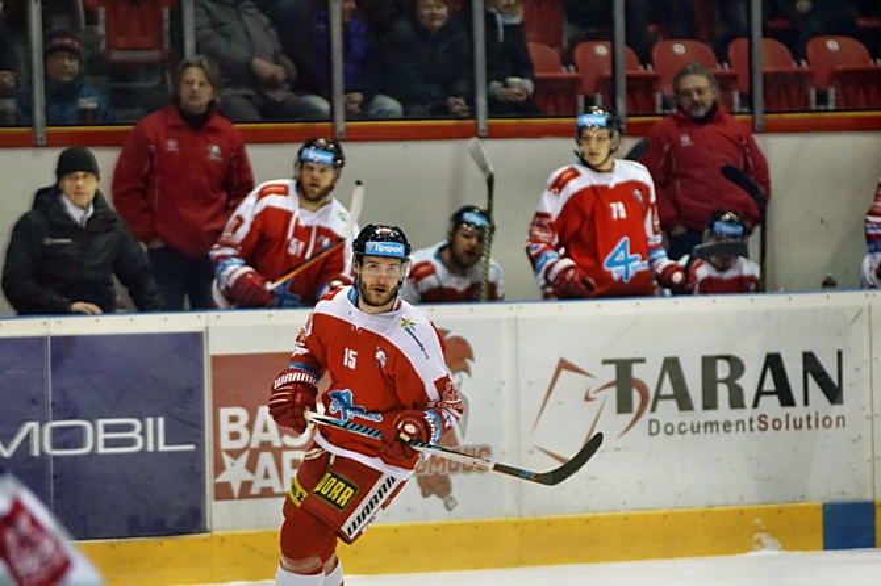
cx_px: 440
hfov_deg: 6.9
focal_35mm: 300
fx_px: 7338
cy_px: 293
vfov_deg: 4.6
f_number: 2.8
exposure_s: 1/400
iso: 1250
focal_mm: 200
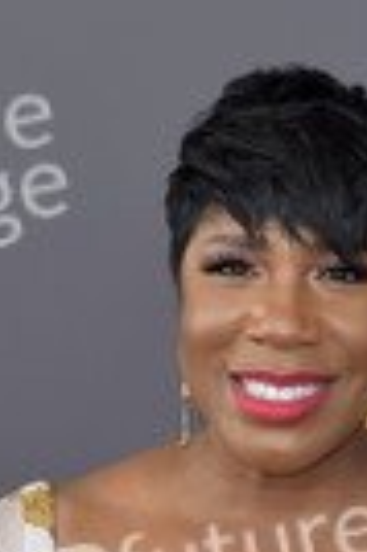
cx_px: 307
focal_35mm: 197
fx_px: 3020
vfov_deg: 10.1
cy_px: 812
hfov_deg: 6.9
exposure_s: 1/250
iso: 160
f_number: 7.1
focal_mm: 66
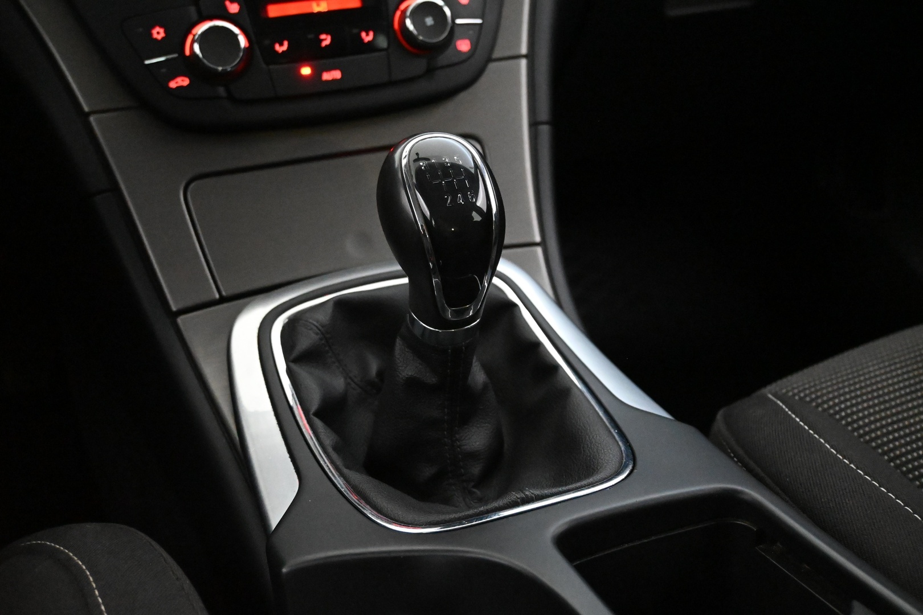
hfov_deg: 46.4
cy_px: 308
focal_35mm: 42
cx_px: 462
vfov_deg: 31.9
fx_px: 1077
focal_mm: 28
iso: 11400
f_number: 4.5
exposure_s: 1/50
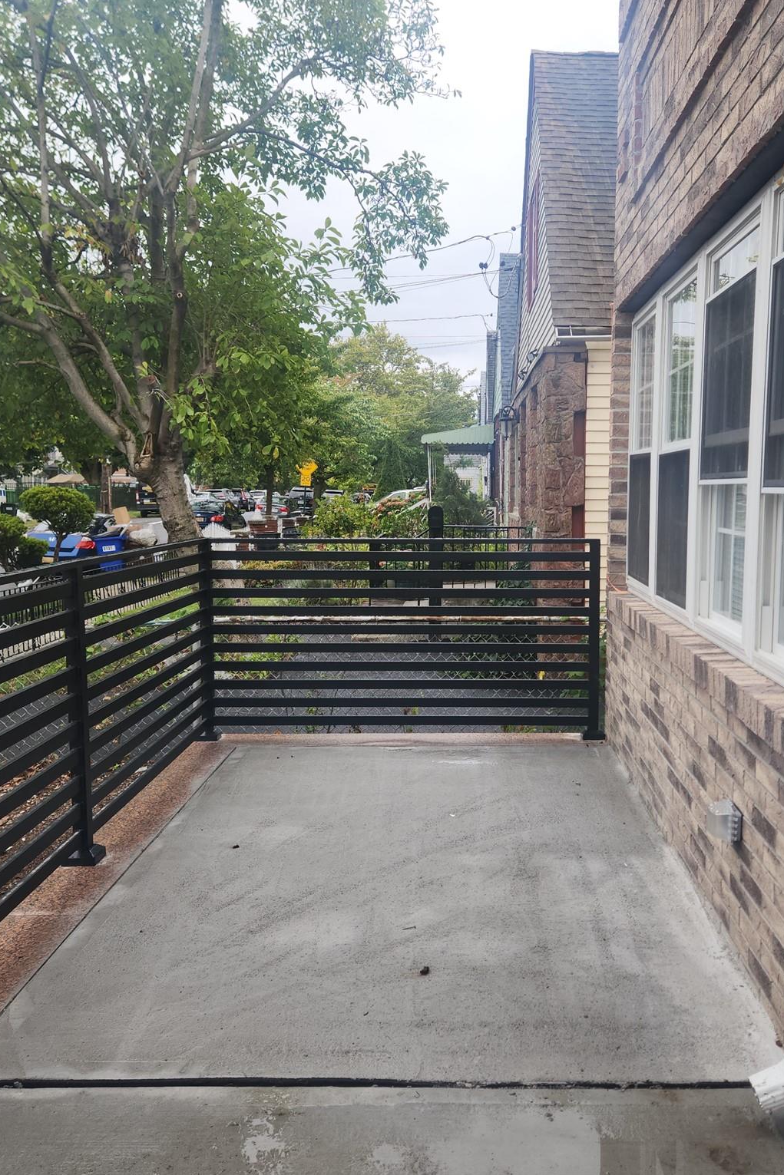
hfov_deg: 40.9
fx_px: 1045
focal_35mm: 32
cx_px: 474
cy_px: 588
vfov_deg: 58.7
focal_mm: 5.4
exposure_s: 1/511
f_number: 1.8
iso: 20
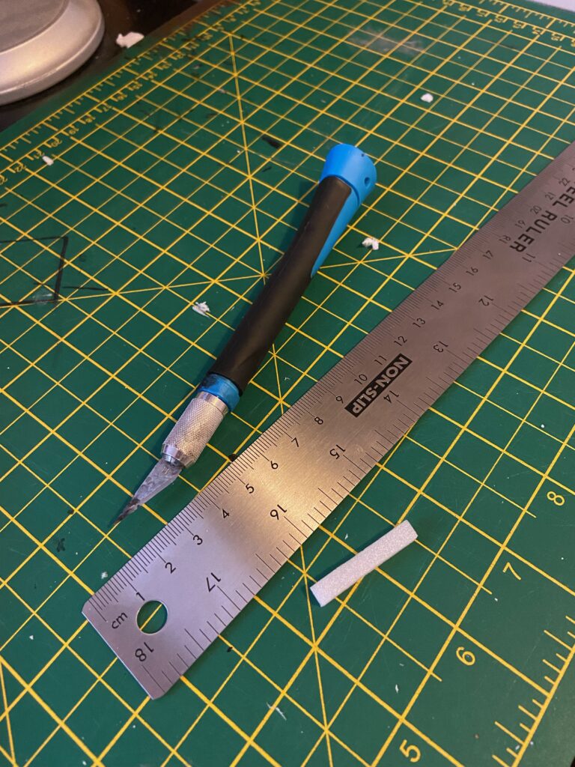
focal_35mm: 26
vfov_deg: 67.3
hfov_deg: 53.1
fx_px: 576
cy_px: 384
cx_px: 288
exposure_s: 1/25
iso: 640
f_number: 1.8
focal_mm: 4.25
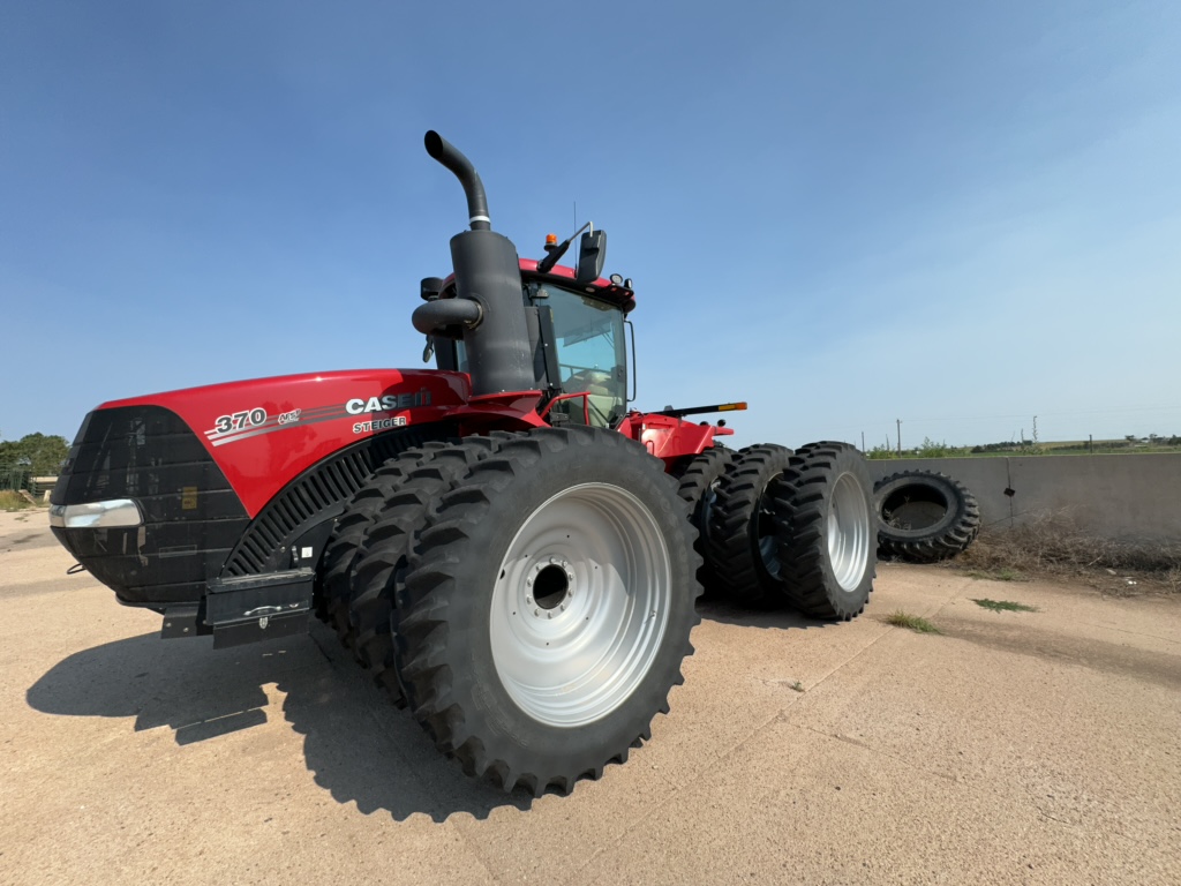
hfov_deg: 102.1
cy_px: 443
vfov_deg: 85.7
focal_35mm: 14
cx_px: 590
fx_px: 478
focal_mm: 2.22
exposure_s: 1/2506
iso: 40
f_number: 2.2
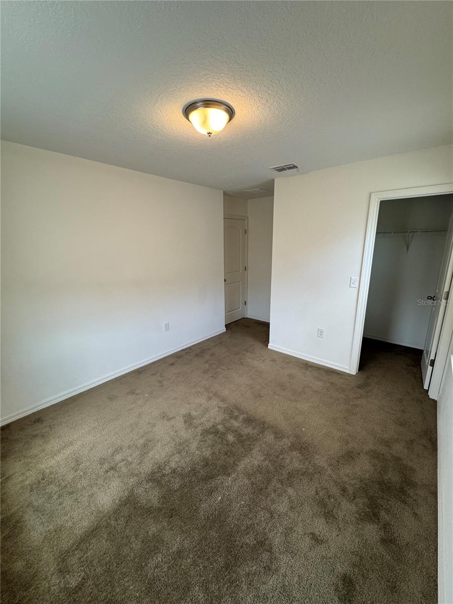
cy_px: 302
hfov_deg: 85.7
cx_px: 226
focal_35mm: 14
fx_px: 244
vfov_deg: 102.1
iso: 160
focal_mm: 2.22
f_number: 2.2
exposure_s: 1/120
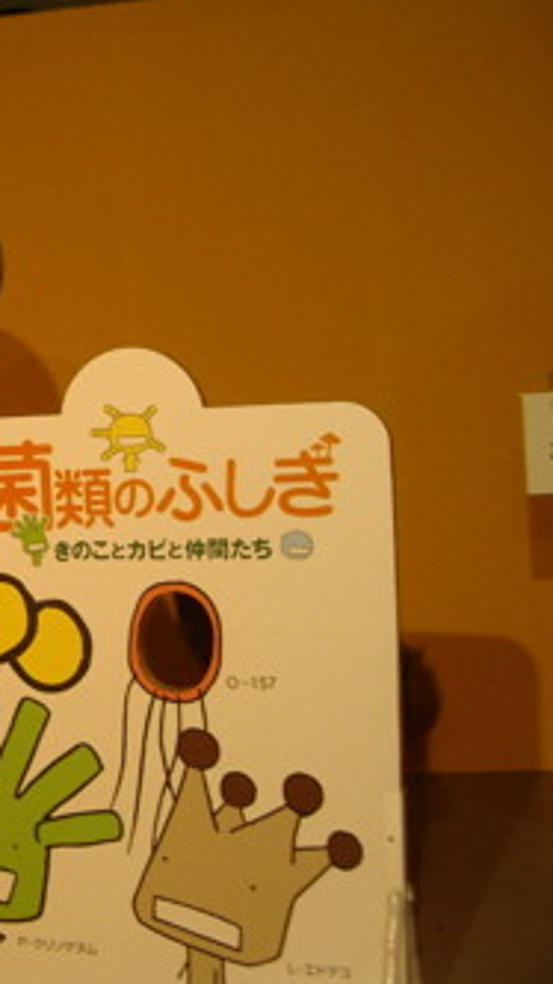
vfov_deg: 37.2
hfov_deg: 20.2
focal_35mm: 56
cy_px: 493
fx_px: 1462
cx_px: -95
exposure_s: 1/13
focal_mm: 5.8
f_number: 2.6
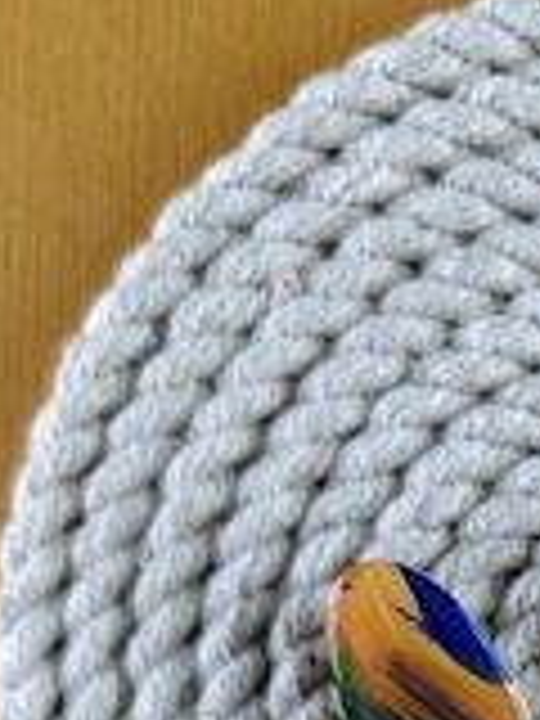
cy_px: 871
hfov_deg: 16.2
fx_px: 1726
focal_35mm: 83
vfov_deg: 21.8
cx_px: 824
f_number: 1.8
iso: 160
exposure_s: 1/40
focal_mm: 6.7
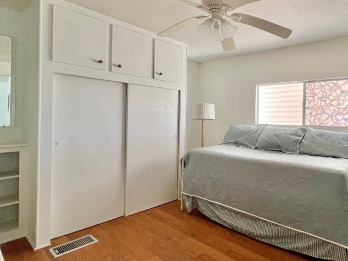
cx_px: 229
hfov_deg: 76.7
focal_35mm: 21
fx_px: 211
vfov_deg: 63.3
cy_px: 121
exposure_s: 1/75
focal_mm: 1.57
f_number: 1.8
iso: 250
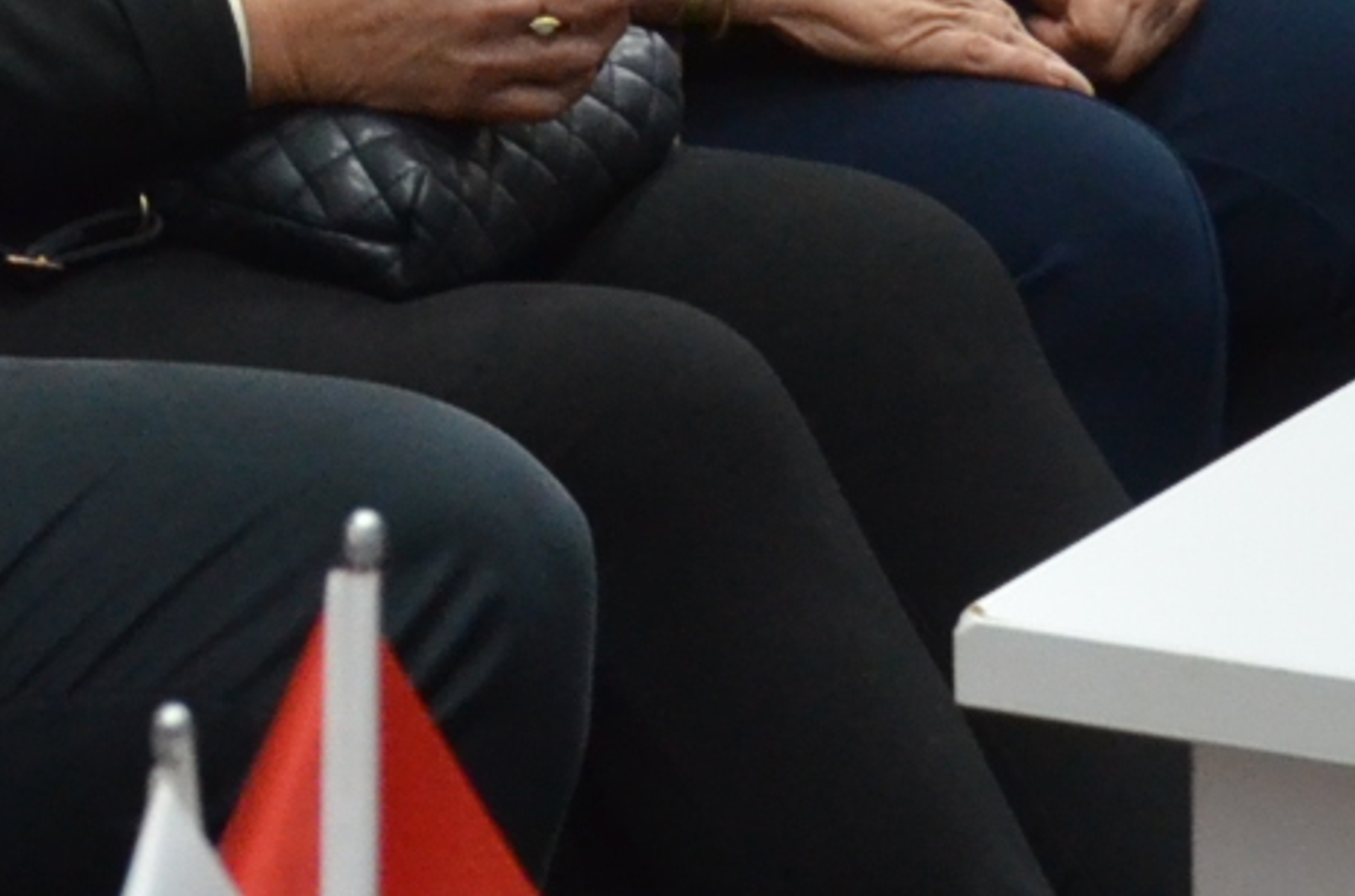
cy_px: -583
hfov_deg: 7.3
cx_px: -123
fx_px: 10498
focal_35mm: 280
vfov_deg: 4.8
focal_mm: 35
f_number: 4.2
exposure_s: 1/30
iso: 1600
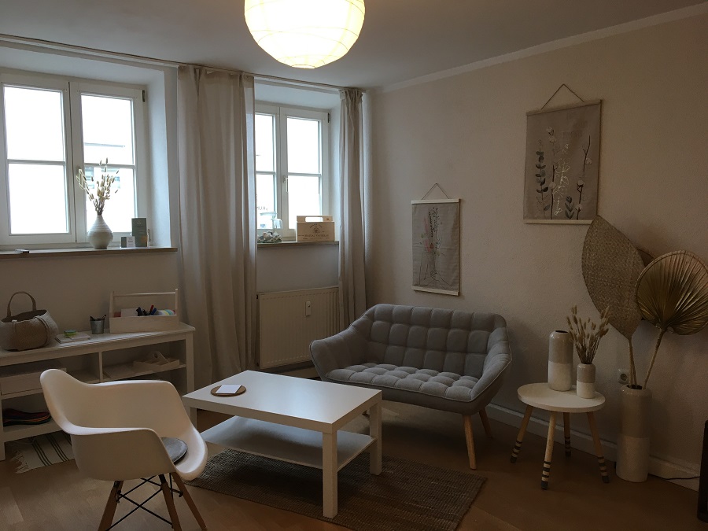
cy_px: 266
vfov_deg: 48.2
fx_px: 593
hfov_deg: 61.7
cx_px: 354
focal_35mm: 29
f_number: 2.2
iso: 40
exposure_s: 1/33
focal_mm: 4.15
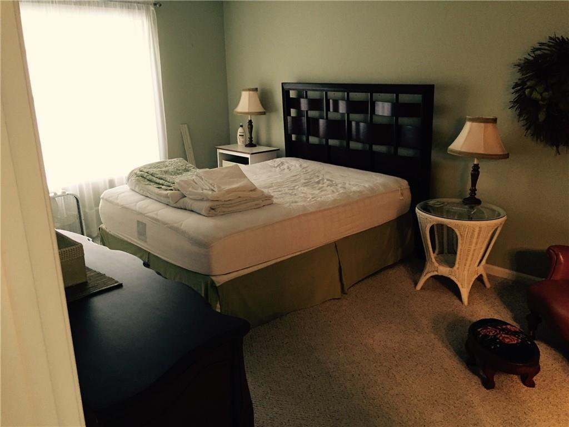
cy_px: 214
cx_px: 284
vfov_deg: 48.2
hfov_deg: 61.7
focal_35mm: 29
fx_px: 477
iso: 160
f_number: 2.2
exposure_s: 1/30
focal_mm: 4.15
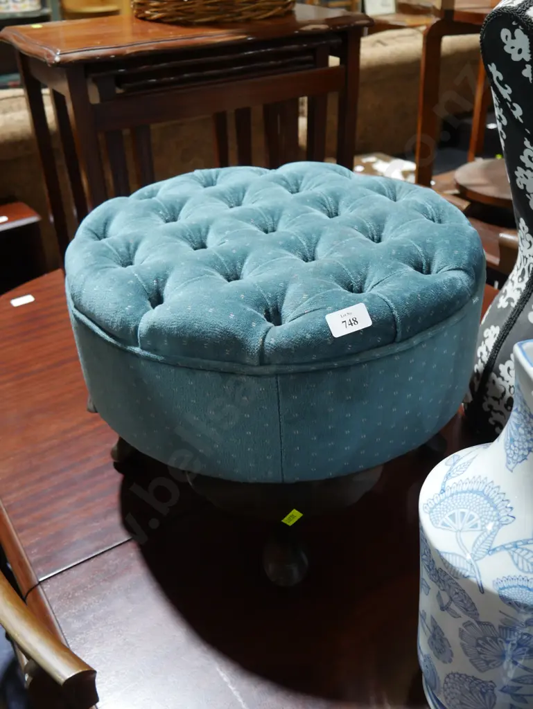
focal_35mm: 32
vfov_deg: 56.8
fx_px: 656
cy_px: 354
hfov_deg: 44.2
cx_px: 266
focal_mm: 16
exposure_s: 1/60
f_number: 3.6
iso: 640
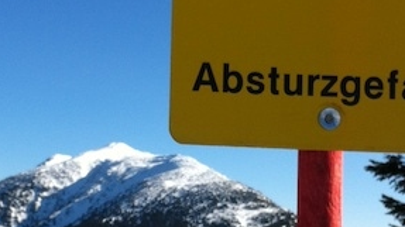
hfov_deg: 22.9
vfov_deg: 13.0
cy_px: 165
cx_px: 150
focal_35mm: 93
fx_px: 998
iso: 80
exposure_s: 1/1160
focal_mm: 3.85
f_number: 2.8
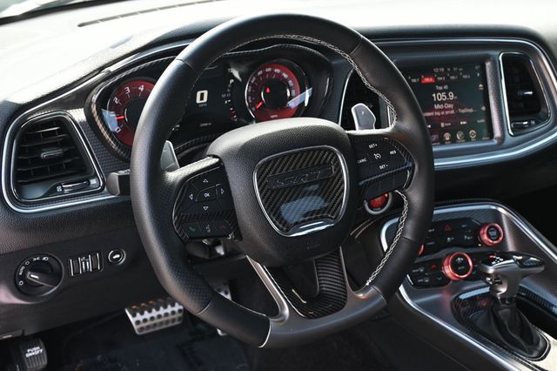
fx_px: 696
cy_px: 186
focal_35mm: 45
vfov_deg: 29.8
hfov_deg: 43.6
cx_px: 278
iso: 720
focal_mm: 30
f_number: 4.8
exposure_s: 1/125
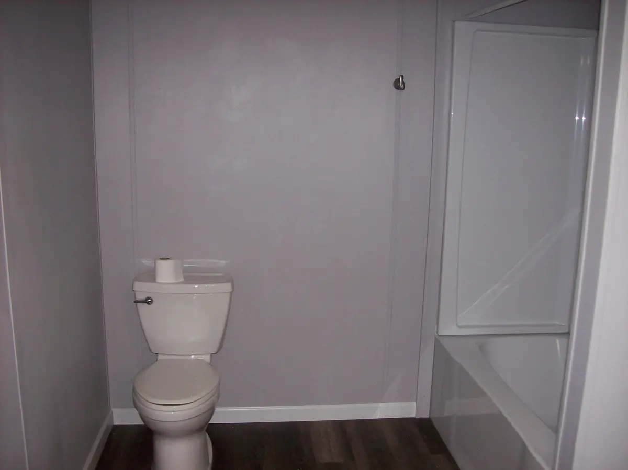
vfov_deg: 39.6
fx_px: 653
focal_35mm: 36
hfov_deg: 51.4
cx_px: 314
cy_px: 235
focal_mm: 6
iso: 80
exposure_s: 1/64
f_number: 2.7
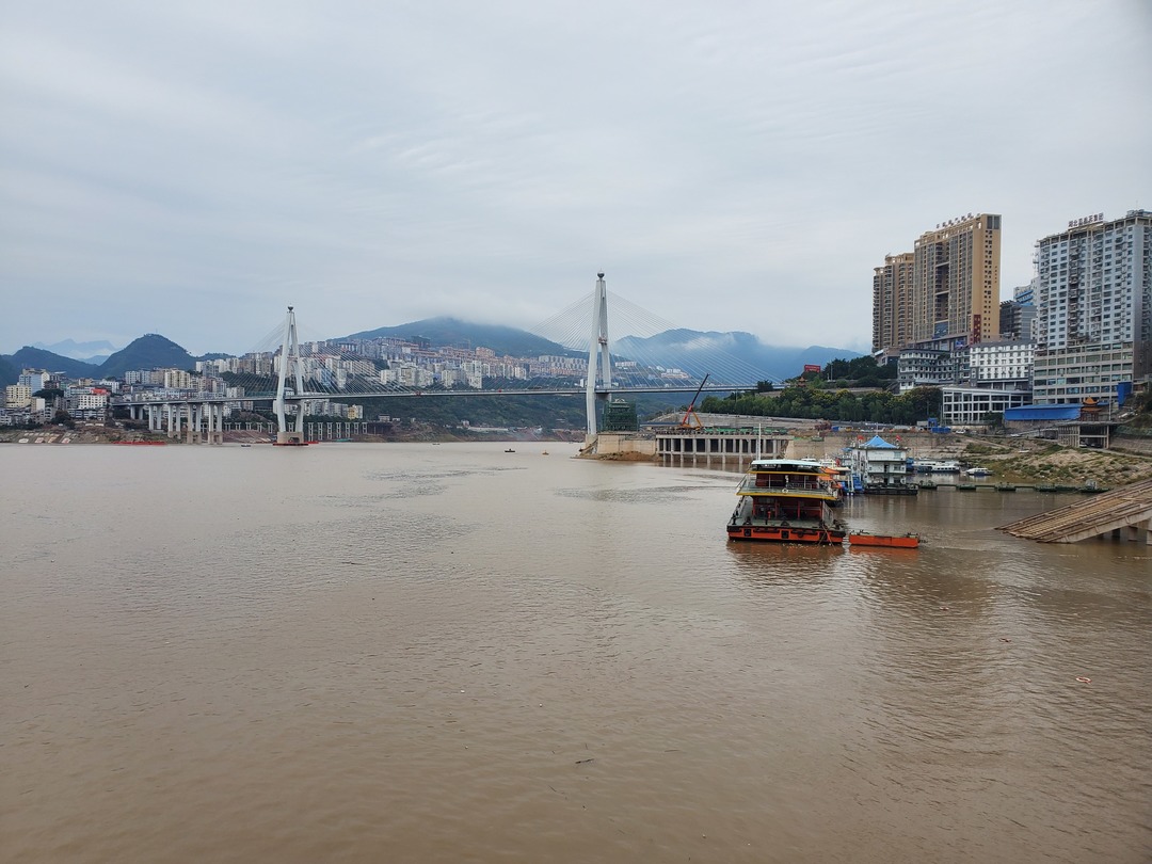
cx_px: 576
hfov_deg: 67.3
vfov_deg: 53.1
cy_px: 432
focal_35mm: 26
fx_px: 865
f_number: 2.4
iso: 64
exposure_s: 1/120
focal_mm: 4.3
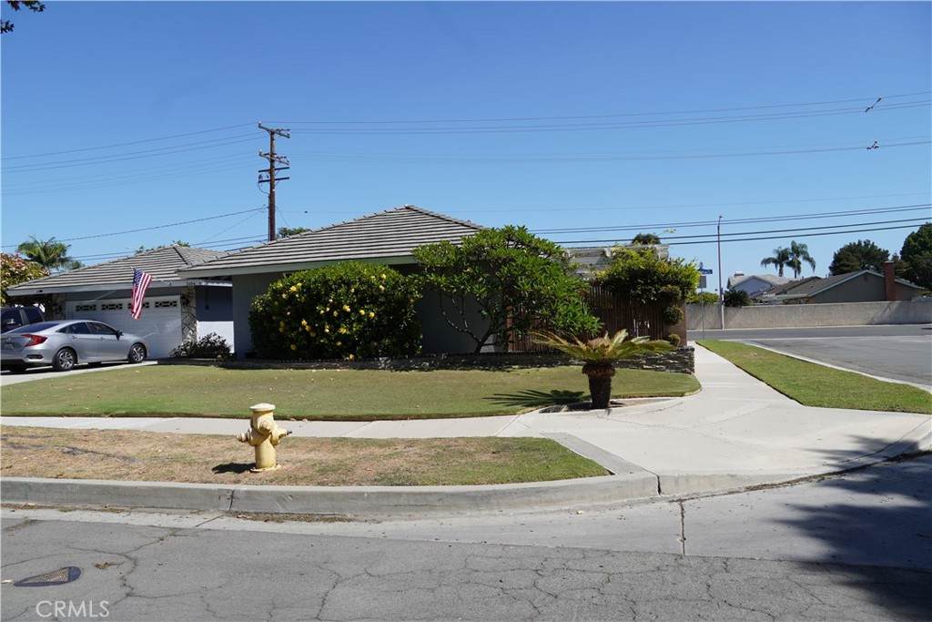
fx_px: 699
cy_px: 311
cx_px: 466
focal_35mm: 27
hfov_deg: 67.4
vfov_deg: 47.9
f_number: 8
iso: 100
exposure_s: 1/320
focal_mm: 18
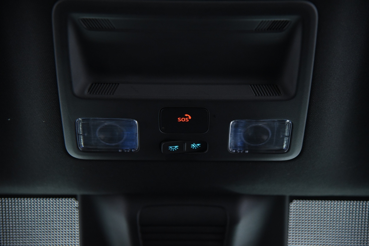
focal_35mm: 86
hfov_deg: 23.6
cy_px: 123
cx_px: 184
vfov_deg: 15.9
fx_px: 882
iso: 4000
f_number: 4
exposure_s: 1/20
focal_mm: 86
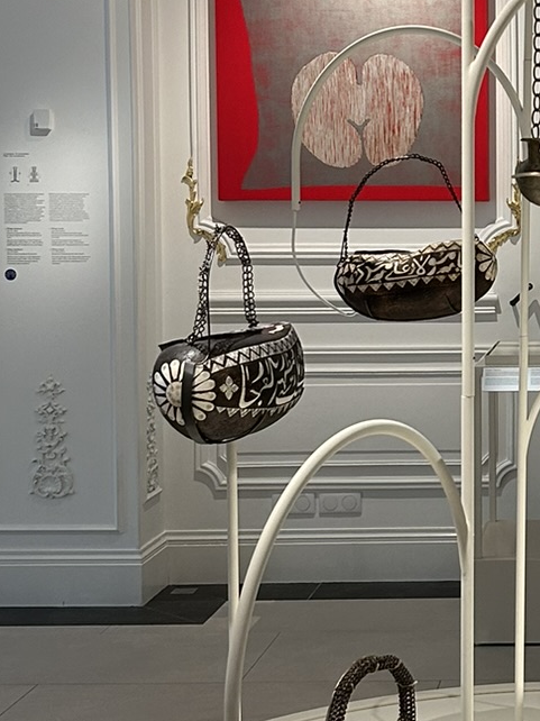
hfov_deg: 17.1
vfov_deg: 23.5
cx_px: 621
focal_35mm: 83
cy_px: 280
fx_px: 1728
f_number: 1.5
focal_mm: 5.7
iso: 125
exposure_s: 1/100
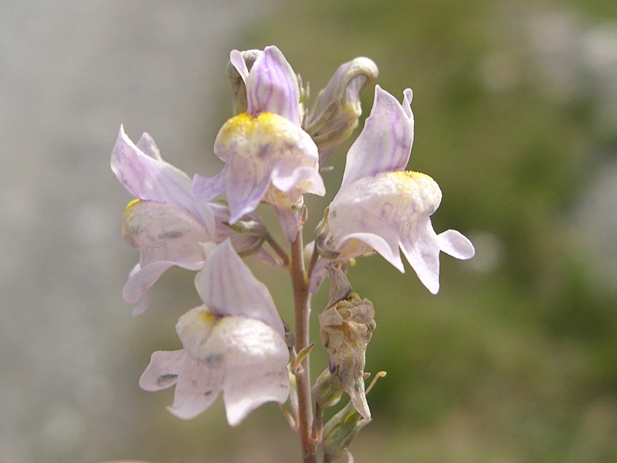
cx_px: 308
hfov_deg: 49.0
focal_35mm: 38
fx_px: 677
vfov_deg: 37.7
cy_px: 232
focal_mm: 8
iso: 100
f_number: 7.6
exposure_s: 1/123
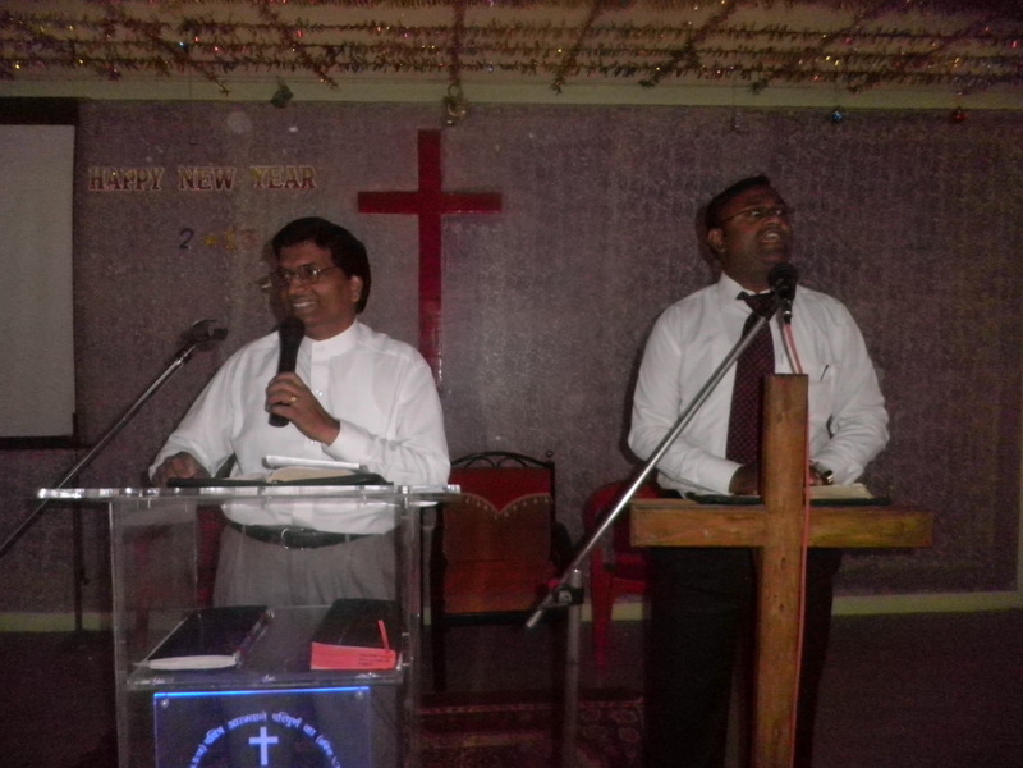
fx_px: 709
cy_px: 384
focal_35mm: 24
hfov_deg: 71.6
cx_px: 512
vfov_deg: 56.8
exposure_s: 1/30
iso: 640
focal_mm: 4.3
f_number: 8.3
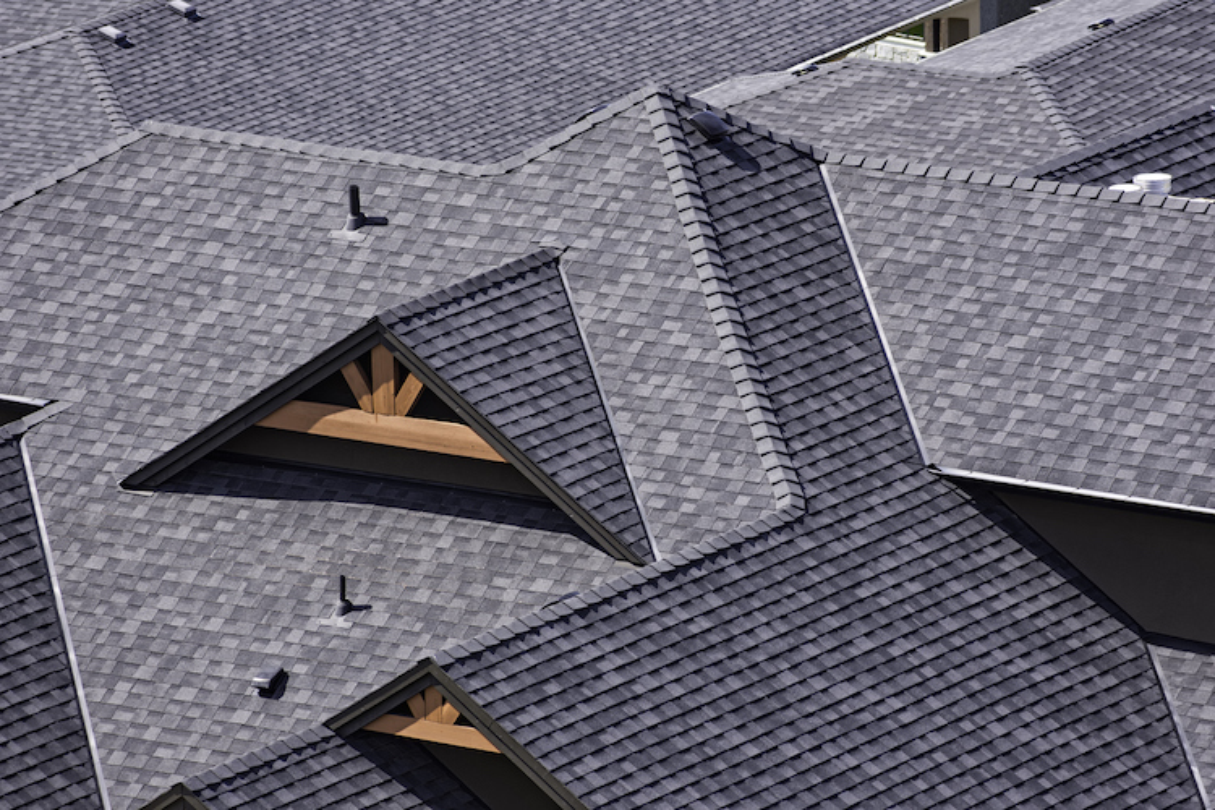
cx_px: 608
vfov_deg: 4.6
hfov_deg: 6.9
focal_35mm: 300
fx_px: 10124
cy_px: 405
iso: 100
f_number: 8
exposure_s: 1/125
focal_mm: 200
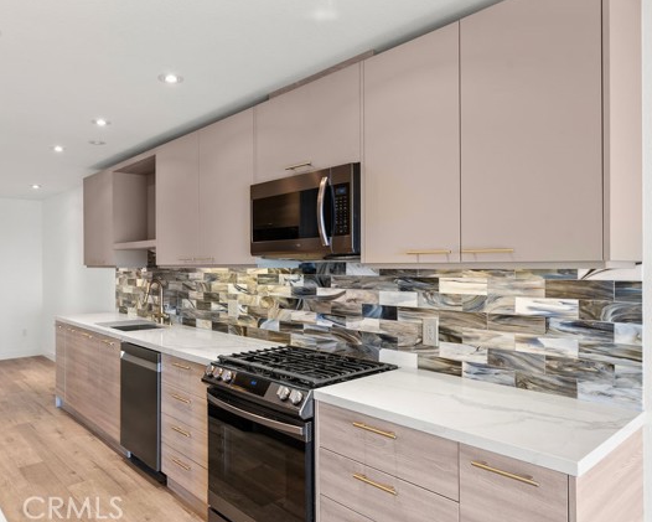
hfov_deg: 69.8
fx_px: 463
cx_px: 275
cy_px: 260
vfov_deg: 58.8
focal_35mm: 24
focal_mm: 21
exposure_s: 1/8
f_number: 8
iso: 400
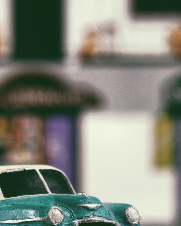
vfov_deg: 6.2
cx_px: 71
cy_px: 121
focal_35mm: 312
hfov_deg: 5.0
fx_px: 2091
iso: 200
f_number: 4.5
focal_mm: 100
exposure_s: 1/30
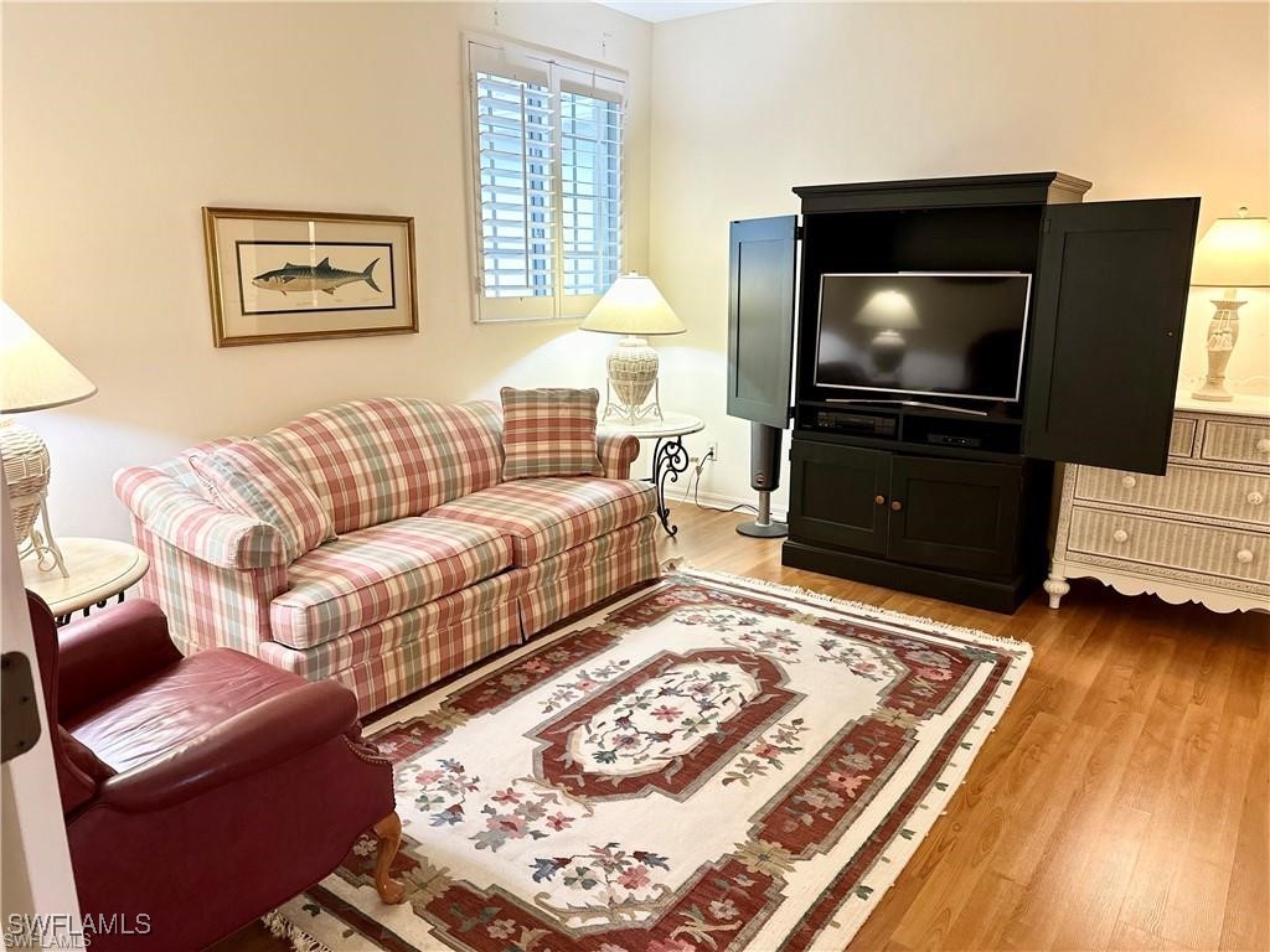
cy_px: 476
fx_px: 881
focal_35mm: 24
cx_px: 635
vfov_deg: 56.8
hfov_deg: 71.6
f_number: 1.78
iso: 250
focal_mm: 6.86
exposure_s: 1/60
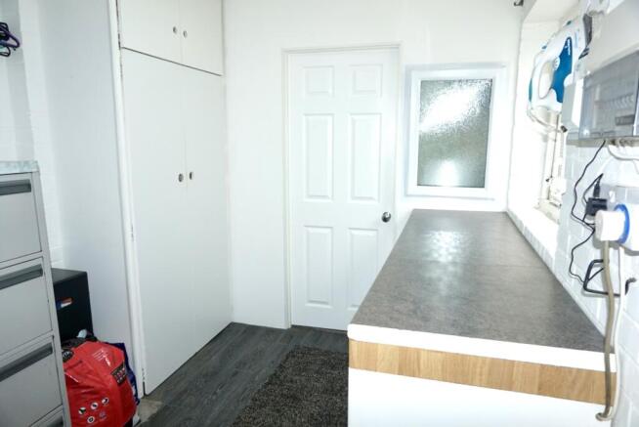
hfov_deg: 73.7
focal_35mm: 24
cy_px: 214
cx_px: 320
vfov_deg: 53.2
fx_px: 426
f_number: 4
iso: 400
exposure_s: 1/125
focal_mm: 16
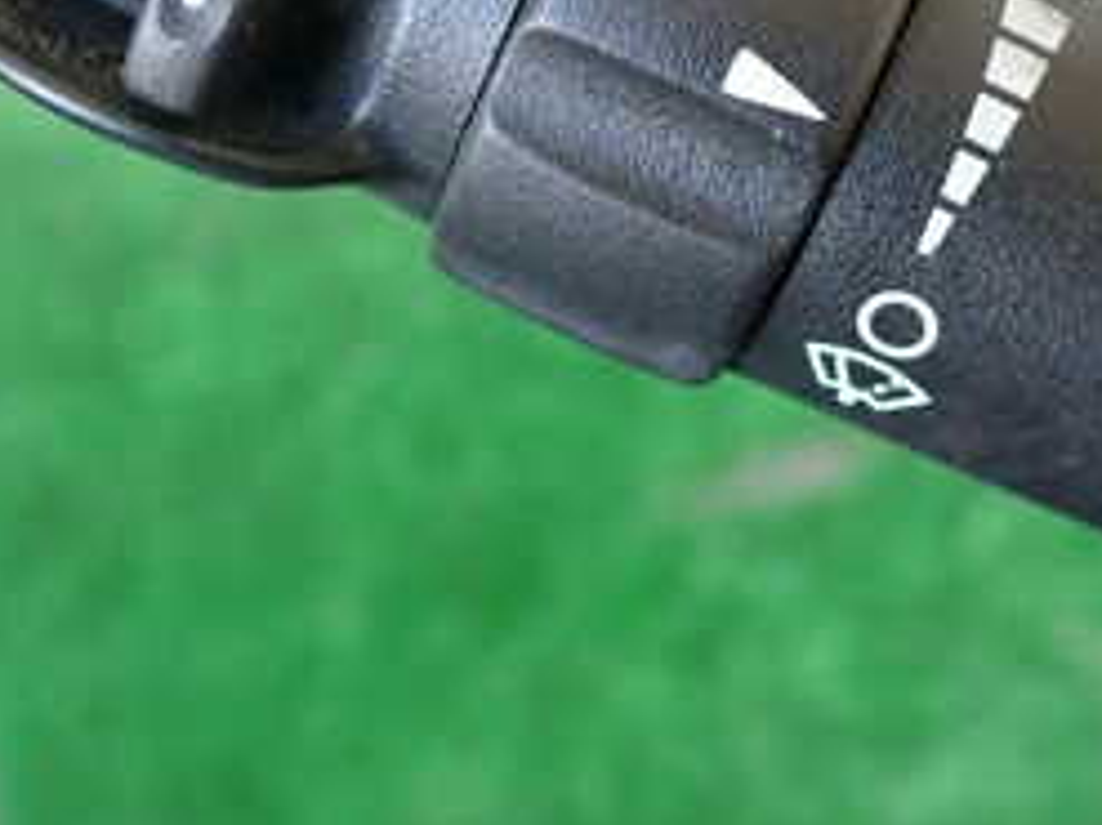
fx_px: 2323
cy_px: -45
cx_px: 821
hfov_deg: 26.4
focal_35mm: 73
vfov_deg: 19.4
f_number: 2.3
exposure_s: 1/30
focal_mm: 5.4
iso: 250
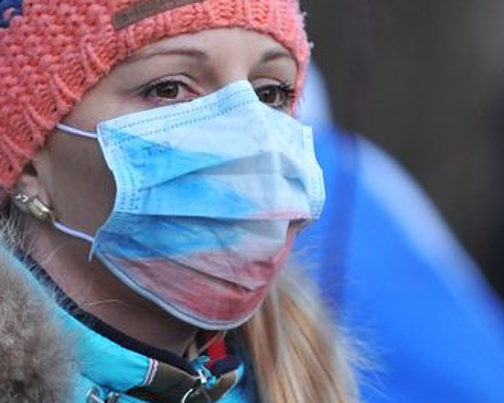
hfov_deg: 7.1
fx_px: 4058
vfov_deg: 5.7
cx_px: 298
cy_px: 189
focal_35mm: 272
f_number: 2.8
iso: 400
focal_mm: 200
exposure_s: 1/200
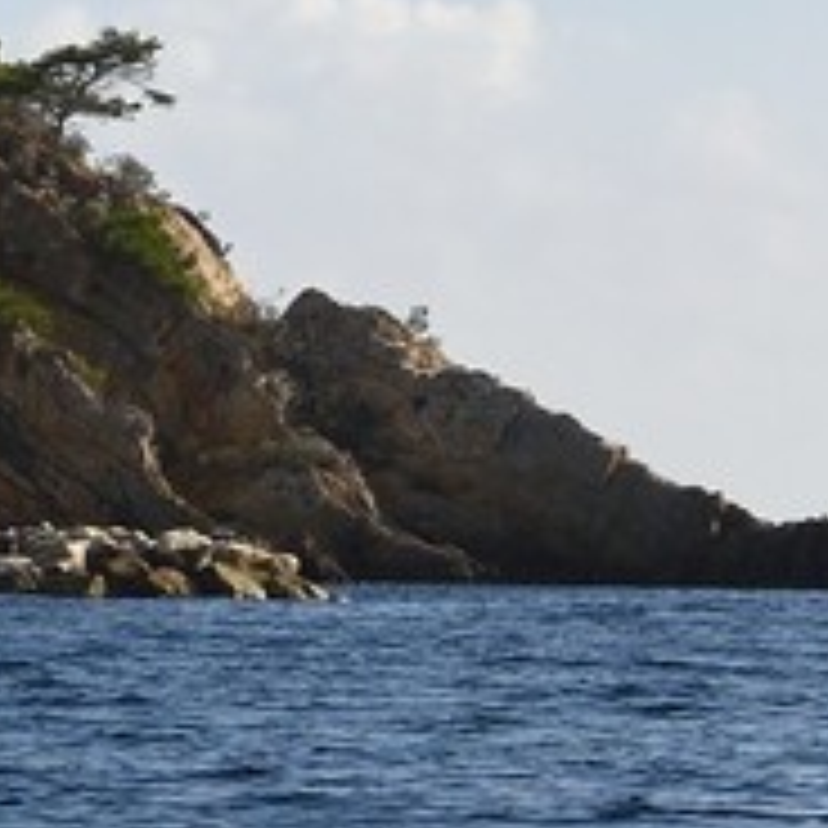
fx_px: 8389
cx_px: -2506
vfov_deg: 5.6
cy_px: -135
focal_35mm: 310
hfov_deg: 5.0
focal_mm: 42
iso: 200
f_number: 10
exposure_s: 1/400
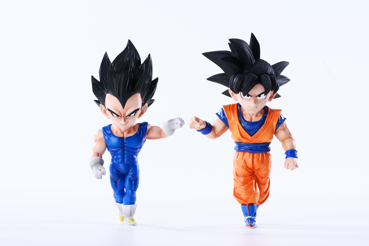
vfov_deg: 13.0
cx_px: 184
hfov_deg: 19.5
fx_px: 1076
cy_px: 123
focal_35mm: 105
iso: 100
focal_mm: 105
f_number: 18
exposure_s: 1/10
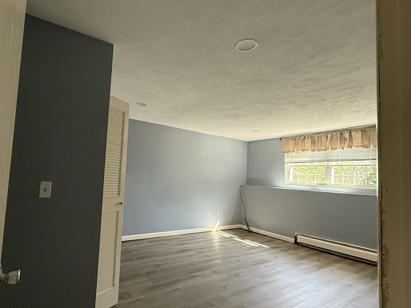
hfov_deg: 83.9
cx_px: 170
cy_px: 161
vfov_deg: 68.6
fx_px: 226
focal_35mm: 19
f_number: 2.2
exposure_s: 1/60
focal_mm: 2.22
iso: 400
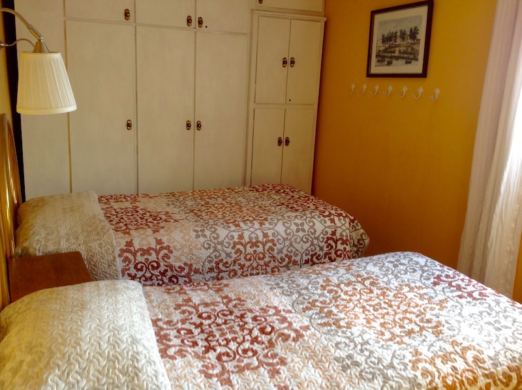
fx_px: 527
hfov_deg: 52.7
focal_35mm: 35
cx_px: 261
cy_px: 195
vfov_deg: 40.6
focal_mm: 4.28
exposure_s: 1/17
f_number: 2.4
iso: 50
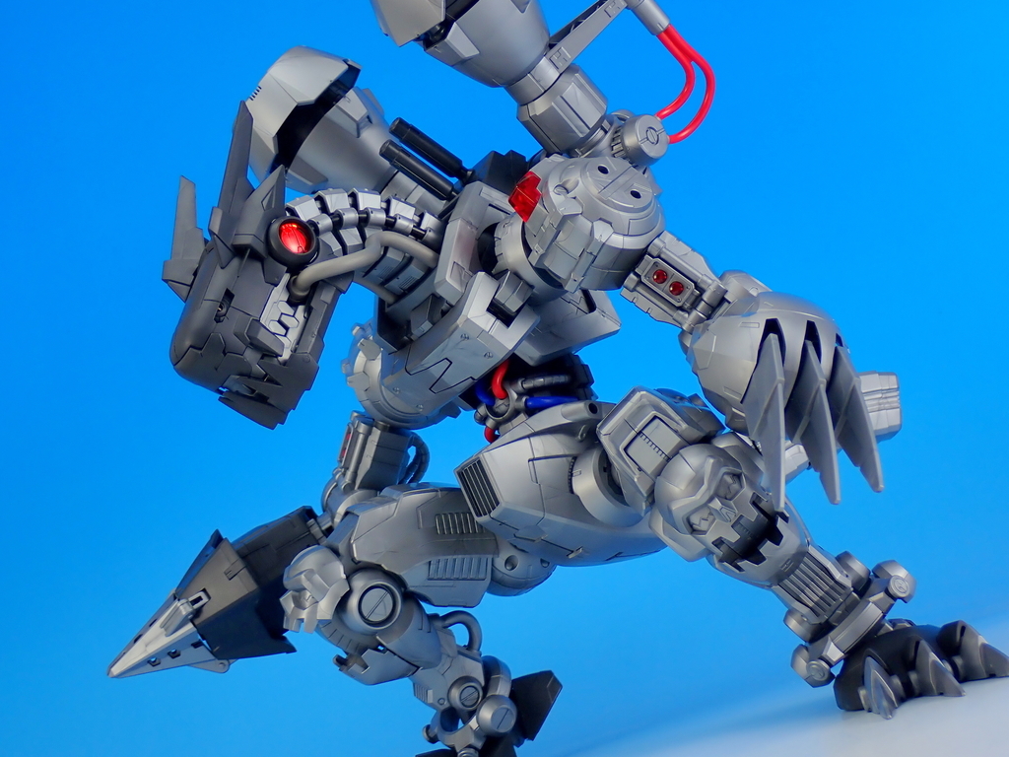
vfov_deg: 21.9
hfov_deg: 29.0
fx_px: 1953
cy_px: 378
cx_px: 504
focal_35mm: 67
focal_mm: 11.88
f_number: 3.8
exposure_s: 1/20
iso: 100
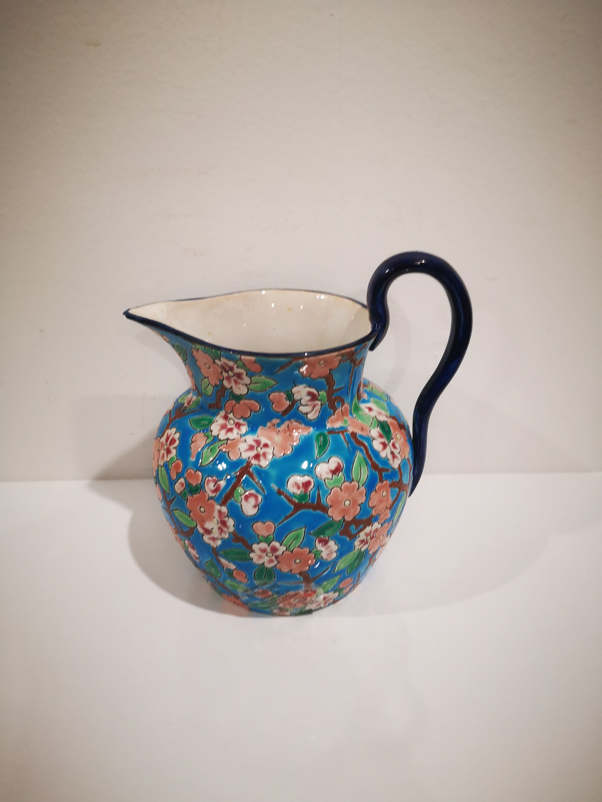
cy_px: 401
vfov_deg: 65.3
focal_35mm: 27
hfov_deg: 51.4
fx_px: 626
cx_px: 301
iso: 250
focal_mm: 3.95
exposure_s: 1/33.3
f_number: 1.8
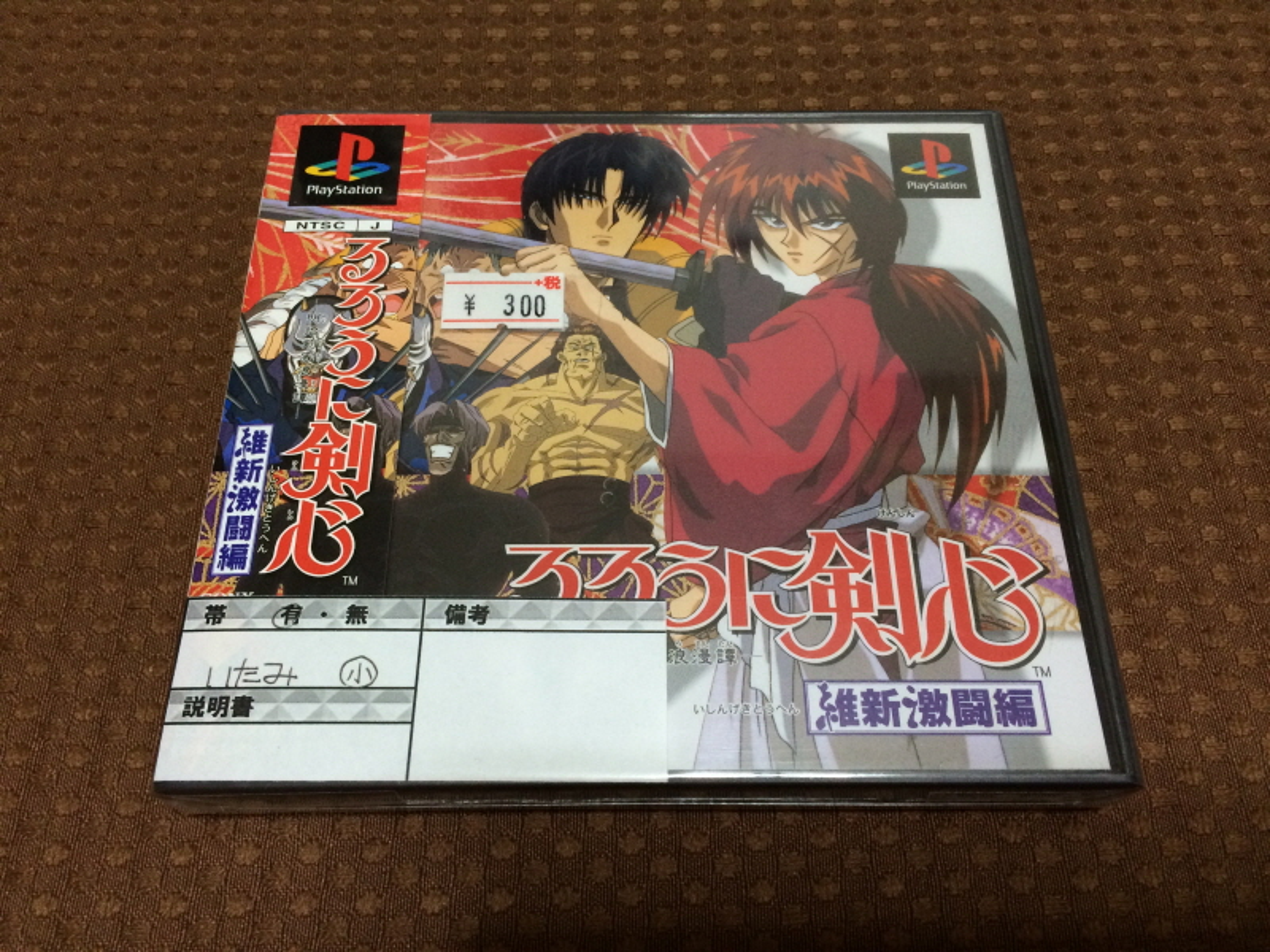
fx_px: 1101
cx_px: 635
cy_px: 476
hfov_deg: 60.0
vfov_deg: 46.8
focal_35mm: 30
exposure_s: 1/30
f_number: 2.2
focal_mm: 4.12
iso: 200
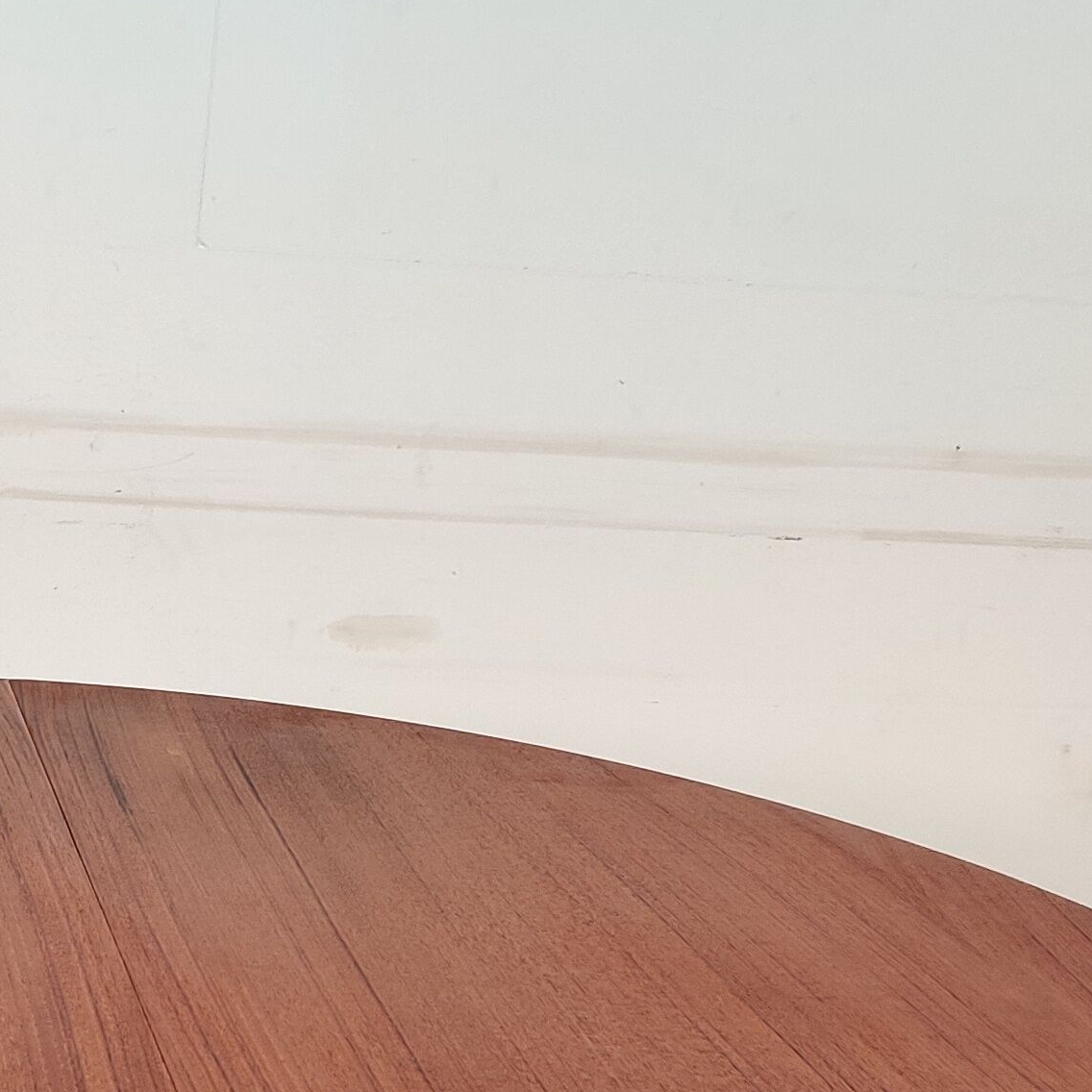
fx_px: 2998
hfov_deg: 20.3
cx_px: 136
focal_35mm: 84
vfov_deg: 20.2
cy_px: 1007
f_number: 1.65
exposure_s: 1/100
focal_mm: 4.75
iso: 200
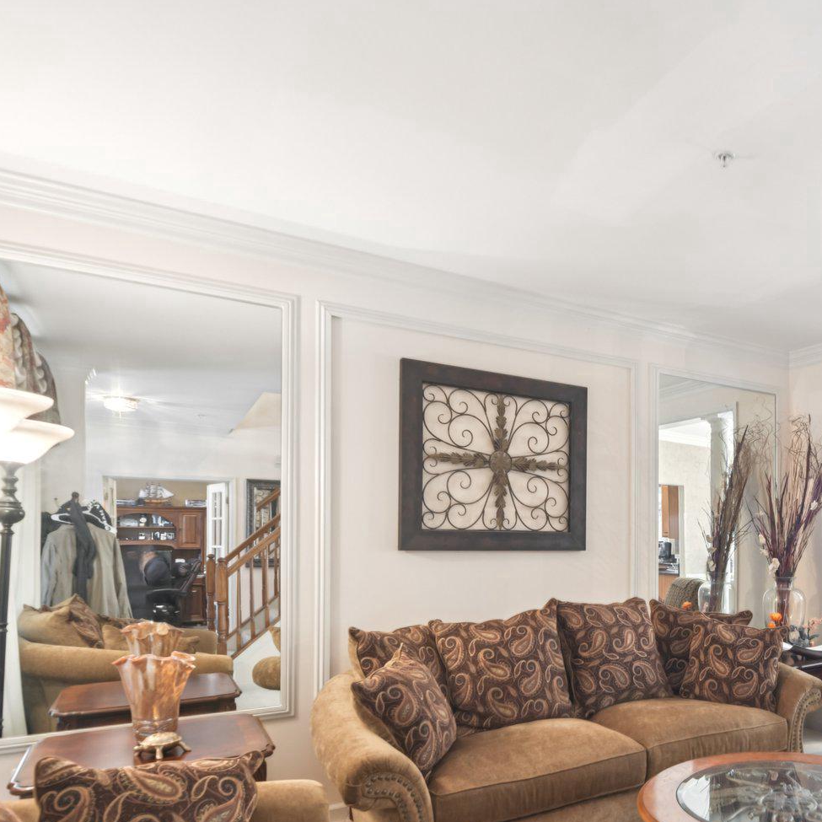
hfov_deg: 58.1
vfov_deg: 61.5
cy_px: 546
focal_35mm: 25
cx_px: 658
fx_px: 672
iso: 400
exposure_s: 1/3.33
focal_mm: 14
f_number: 8
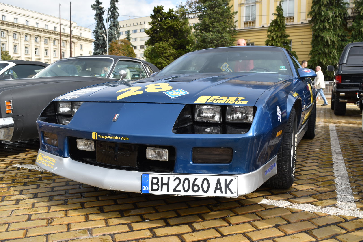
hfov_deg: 59.5
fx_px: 318
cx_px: 182
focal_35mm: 32
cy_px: 121
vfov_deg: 41.7
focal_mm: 21
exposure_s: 1/200
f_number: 7.1
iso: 100
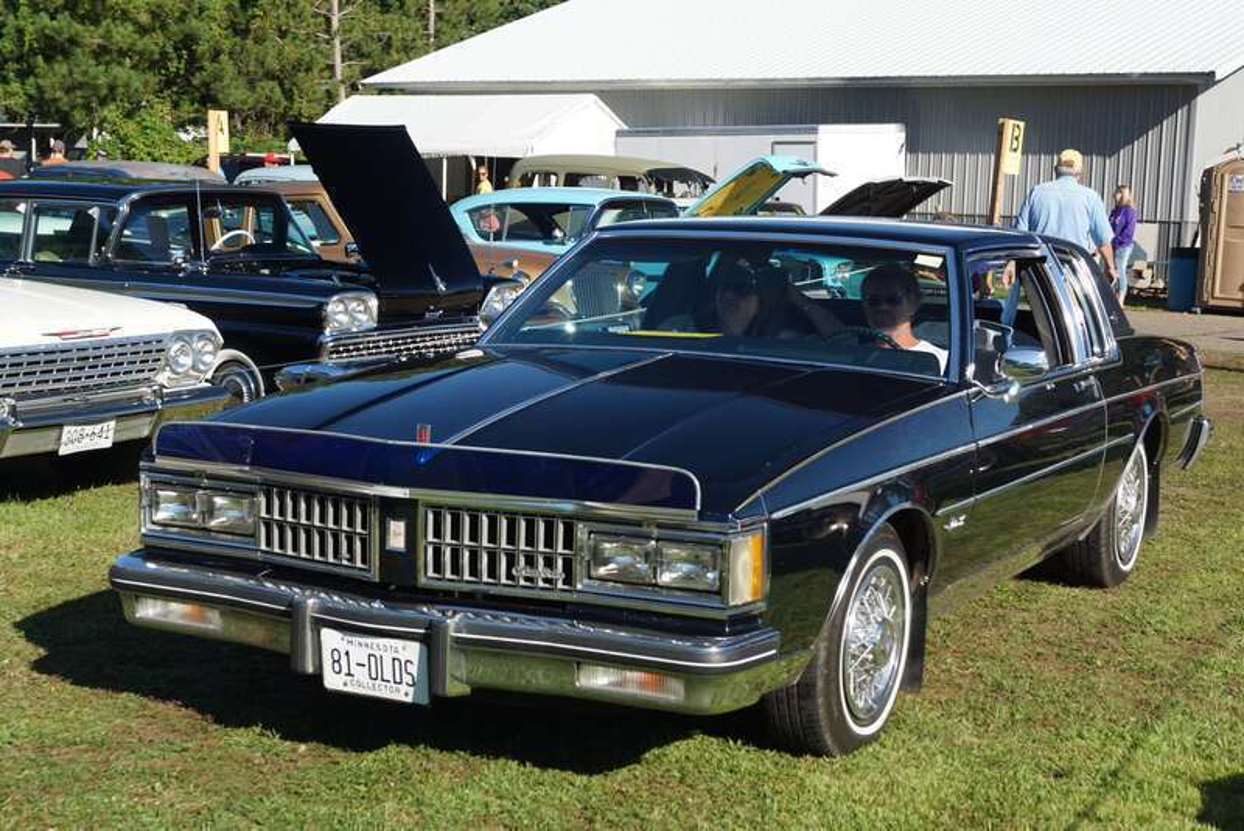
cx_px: 622
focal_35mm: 45
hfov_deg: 43.6
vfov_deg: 29.9
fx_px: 1555
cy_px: 416
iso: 100
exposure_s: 1/160
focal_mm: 30
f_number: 8
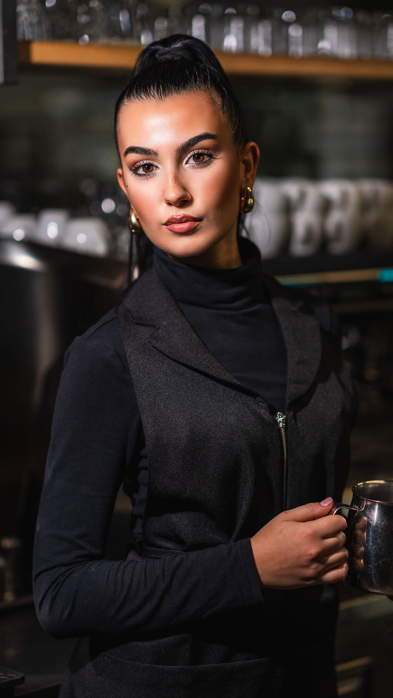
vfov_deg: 23.7
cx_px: 221
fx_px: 1667
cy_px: 351
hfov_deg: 13.4
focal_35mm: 90
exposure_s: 1/500
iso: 100
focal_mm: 85
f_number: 1.6
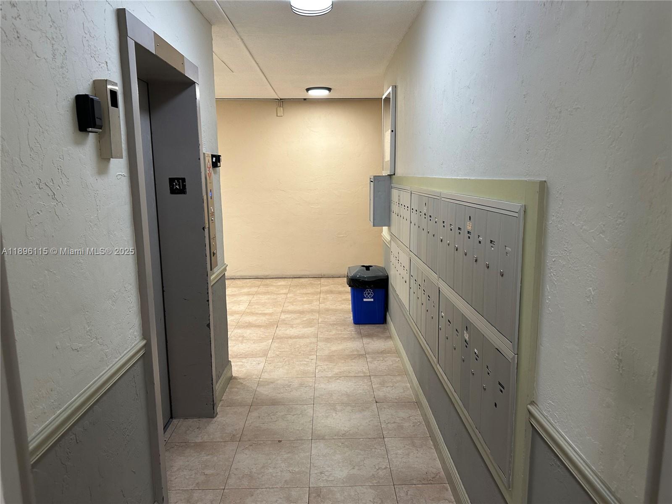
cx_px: 336
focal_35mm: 24
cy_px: 252
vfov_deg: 56.8
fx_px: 466
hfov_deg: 71.6
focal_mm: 6.86
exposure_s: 1/60
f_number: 1.78
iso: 200
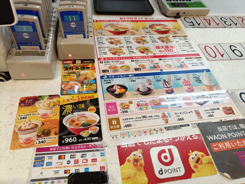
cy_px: 92
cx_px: 122
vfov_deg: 54.9
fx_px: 177
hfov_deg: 69.4
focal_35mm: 25
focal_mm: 4.7
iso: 160
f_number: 1.7
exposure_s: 1/60
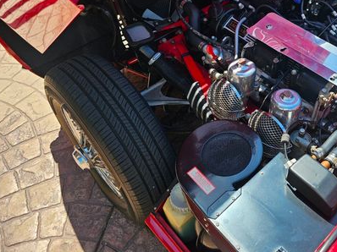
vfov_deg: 37.7
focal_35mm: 37
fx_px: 360
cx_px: 250
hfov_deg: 48.4
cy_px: 63
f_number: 1.7
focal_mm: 6.3
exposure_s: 1/273
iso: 10
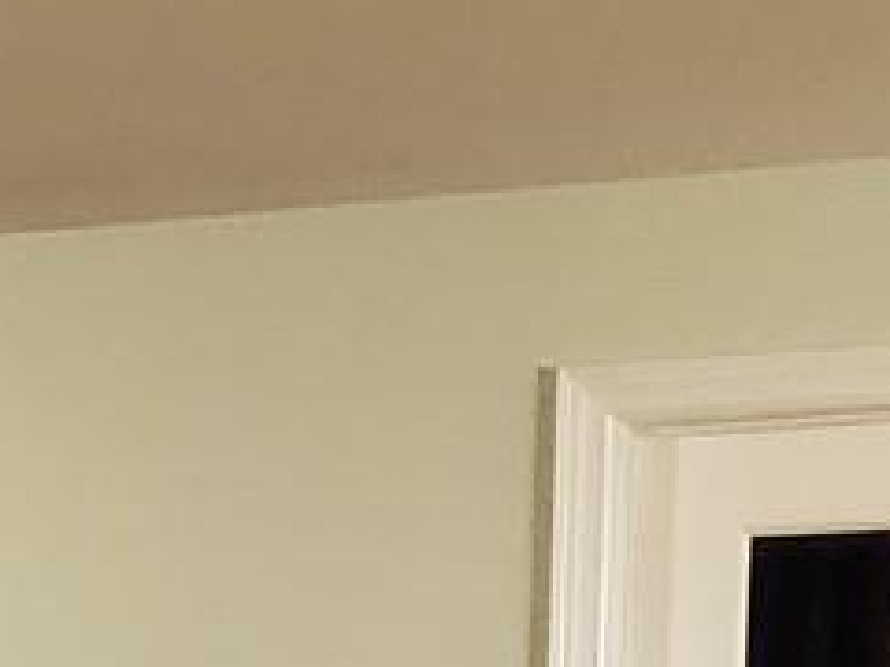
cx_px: -1279
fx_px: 4448
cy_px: 1482
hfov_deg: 10.0
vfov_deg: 8.0
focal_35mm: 173
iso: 640
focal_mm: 4.3
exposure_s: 1/39
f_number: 1.5
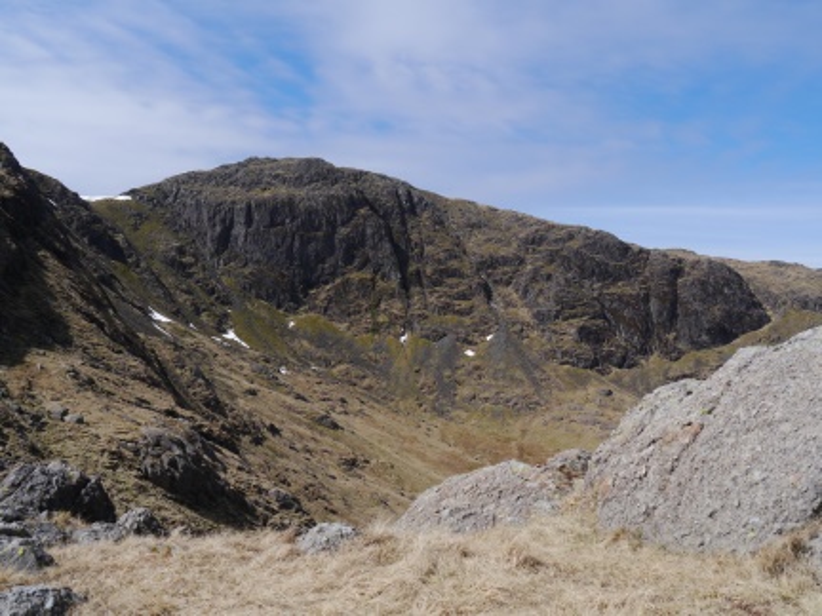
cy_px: 308
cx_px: 411
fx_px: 902
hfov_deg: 49.0
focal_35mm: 38
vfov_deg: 37.7
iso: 160
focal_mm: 19
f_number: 9
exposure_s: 1/400
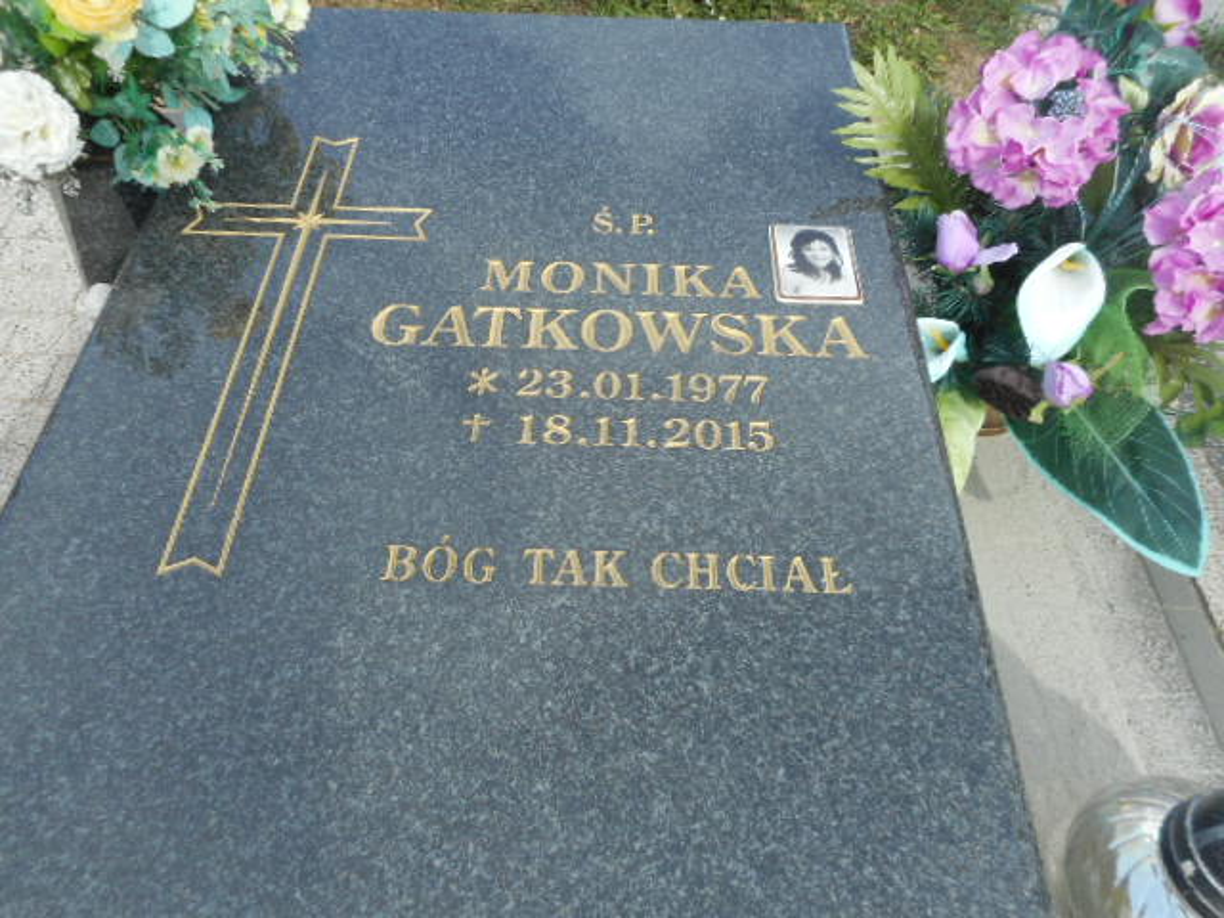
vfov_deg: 54.9
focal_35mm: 25
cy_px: 459
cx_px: 612
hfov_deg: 69.4
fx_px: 884
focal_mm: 4.5
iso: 80
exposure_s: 1/400
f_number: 3.7
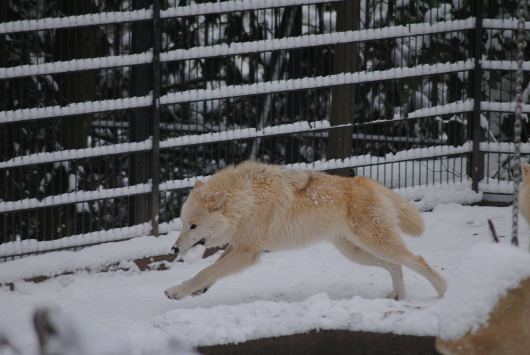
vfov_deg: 3.1
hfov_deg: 4.6
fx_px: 6633
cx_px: 265
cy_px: 178
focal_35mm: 450
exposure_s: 1/500
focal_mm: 300
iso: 360
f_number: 5.6
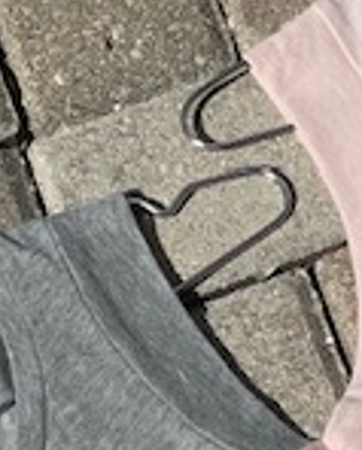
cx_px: 435
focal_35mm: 219
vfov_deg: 8.5
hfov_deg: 7.0
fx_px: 2924
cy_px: 784
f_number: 2
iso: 25
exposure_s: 1/4348
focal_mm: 6
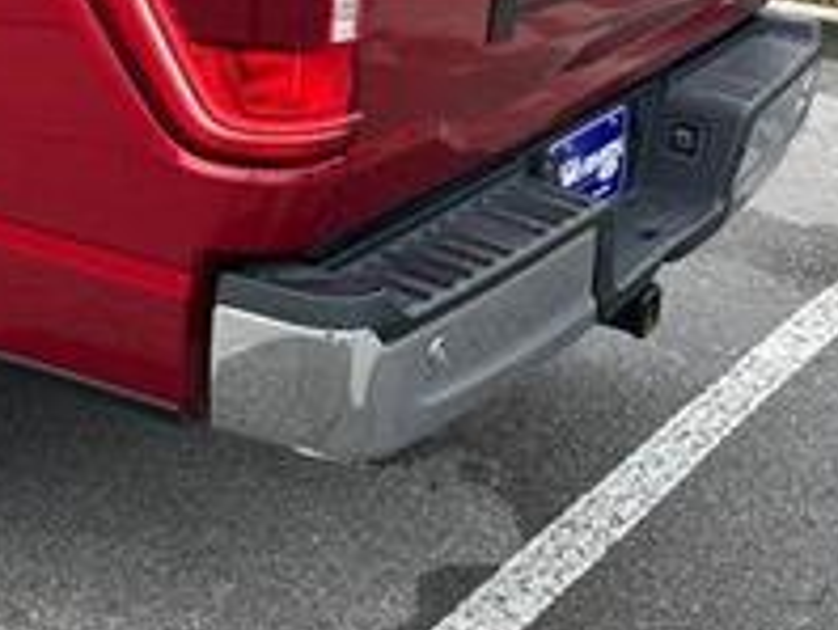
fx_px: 1479
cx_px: -144
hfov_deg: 28.0
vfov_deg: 22.9
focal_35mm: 61
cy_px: -38
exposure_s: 1/121
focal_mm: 6.86
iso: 80
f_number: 1.78
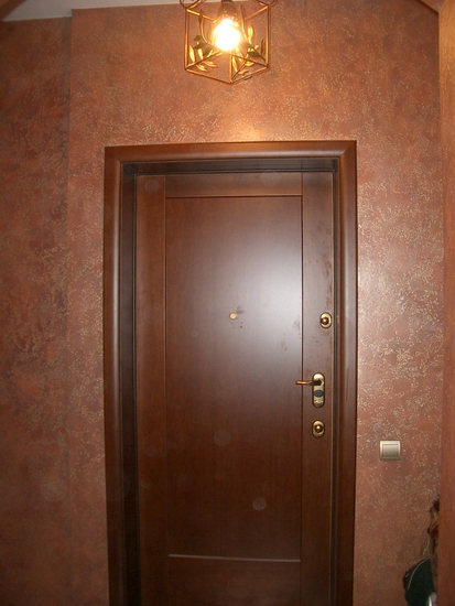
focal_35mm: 35
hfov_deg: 40.7
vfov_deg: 52.6
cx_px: 228
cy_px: 303
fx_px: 613
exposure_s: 1/40
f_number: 2.6
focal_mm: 5.8
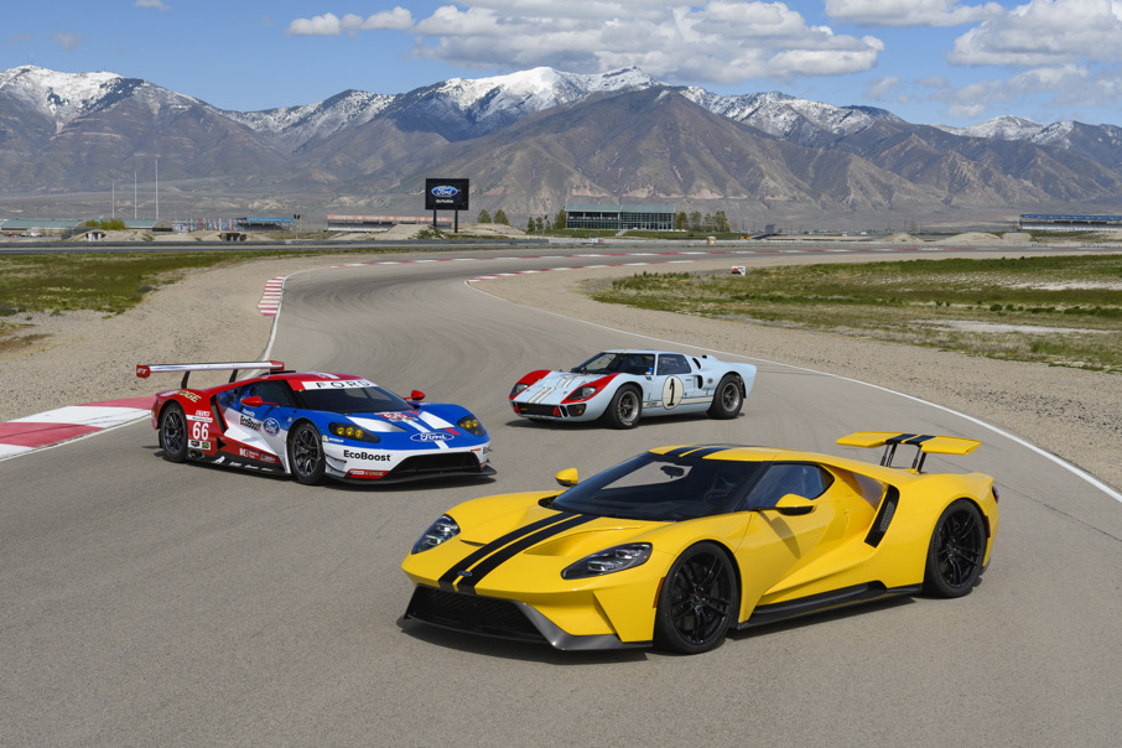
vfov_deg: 22.6
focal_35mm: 60
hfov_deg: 33.4
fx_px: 1870
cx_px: 561
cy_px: 374
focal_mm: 40
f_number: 8
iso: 100
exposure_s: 1/200
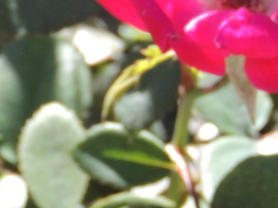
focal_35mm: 749
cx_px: -180
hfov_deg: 2.6
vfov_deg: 2.0
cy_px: -20
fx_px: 6011
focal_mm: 35.6
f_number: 4.6
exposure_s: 1/500
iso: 400
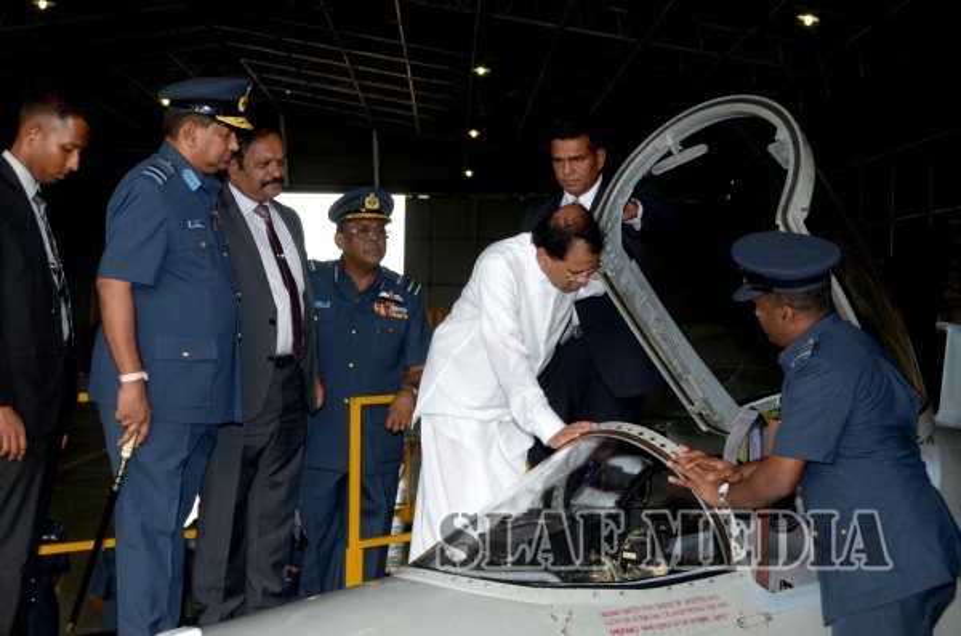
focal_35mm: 60
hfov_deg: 33.5
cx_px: 480
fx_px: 1598
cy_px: 318
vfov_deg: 22.5
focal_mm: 40
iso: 250
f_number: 5
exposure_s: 1/160
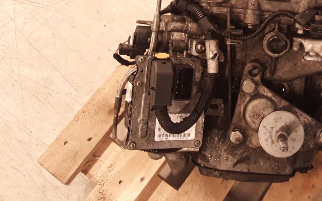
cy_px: 15
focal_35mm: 51
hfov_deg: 38.2
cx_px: 255
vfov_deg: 24.5
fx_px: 448
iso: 100
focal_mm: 2.91
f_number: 1.9
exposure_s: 1/20
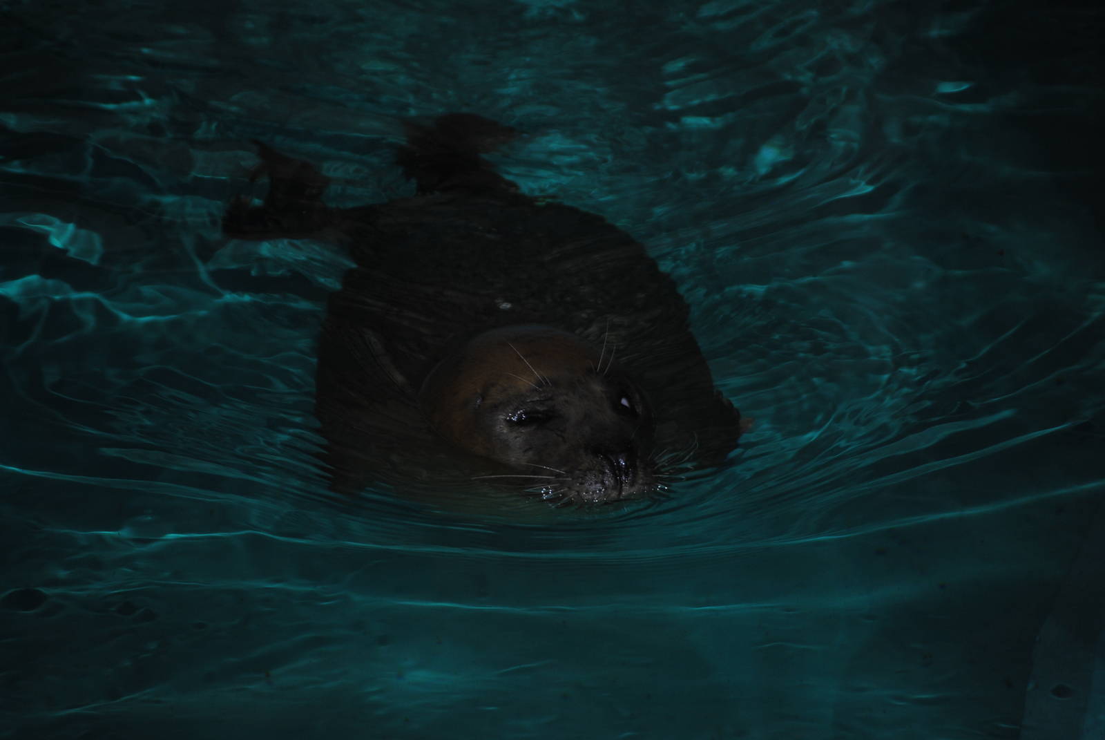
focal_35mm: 174
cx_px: 552
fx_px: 5347
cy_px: 370
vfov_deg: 7.9
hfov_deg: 11.8
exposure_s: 1/60
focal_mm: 116
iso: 200
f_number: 4.8
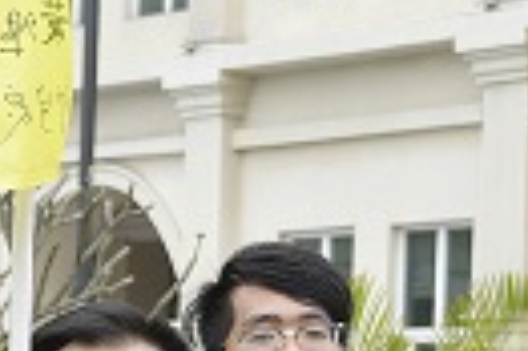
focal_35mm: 255
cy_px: 432
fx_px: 3735
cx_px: -8
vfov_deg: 5.3
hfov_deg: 8.0
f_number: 5
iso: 100
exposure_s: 1/60
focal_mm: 32
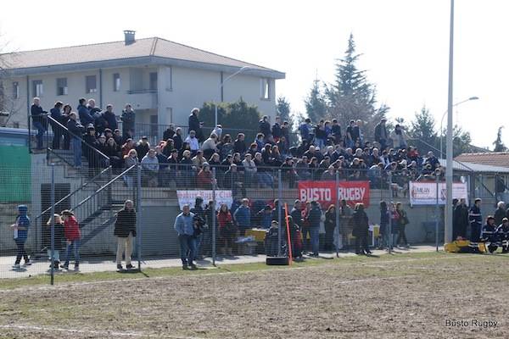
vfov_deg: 22.6
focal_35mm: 60
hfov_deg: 33.4
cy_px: 170
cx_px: 254
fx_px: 848
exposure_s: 1/500
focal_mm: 40
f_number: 8
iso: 400
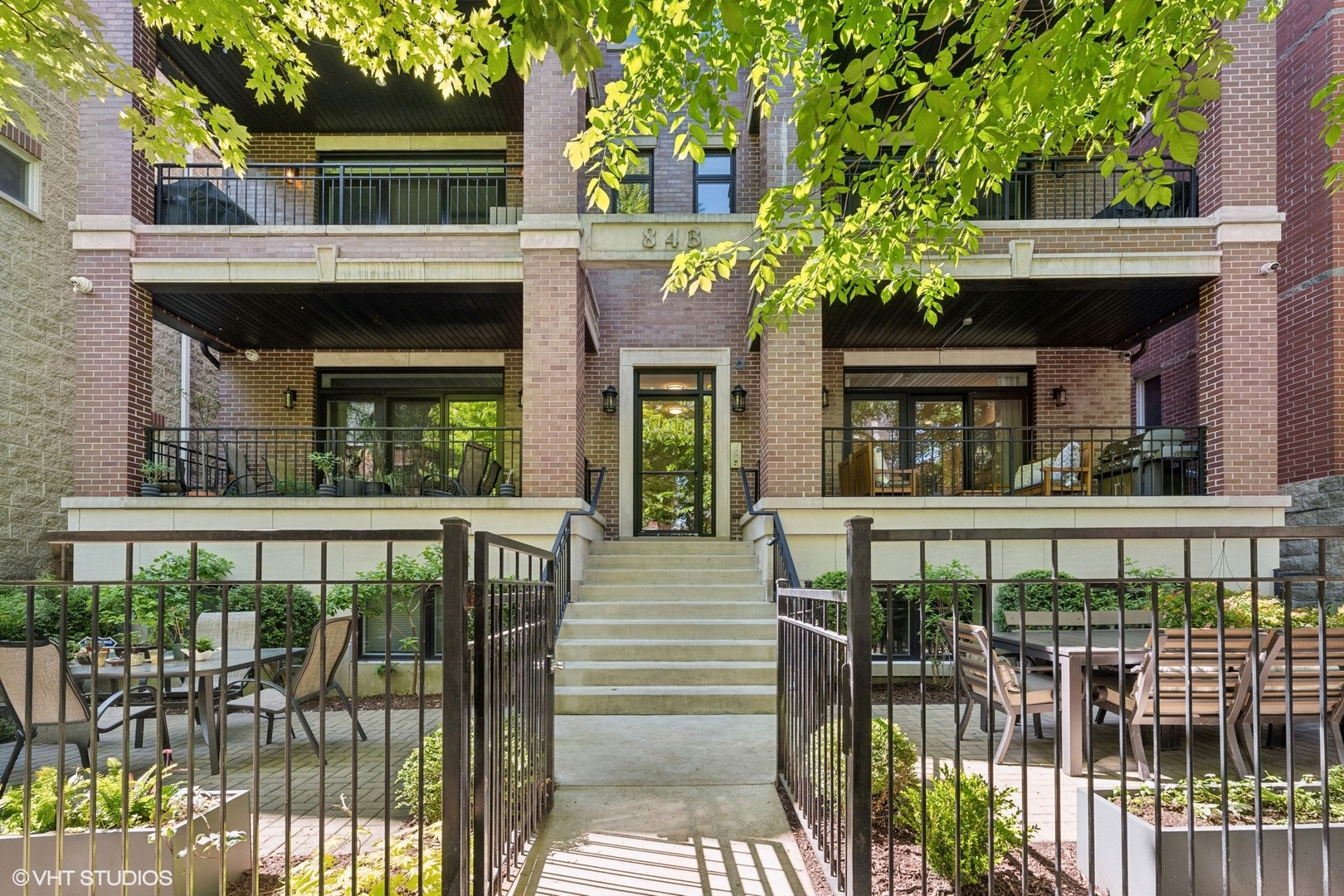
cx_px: 672
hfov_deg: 96.7
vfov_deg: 73.7
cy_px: 448
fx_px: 597
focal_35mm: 16
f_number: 8
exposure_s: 1/80
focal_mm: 16
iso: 320
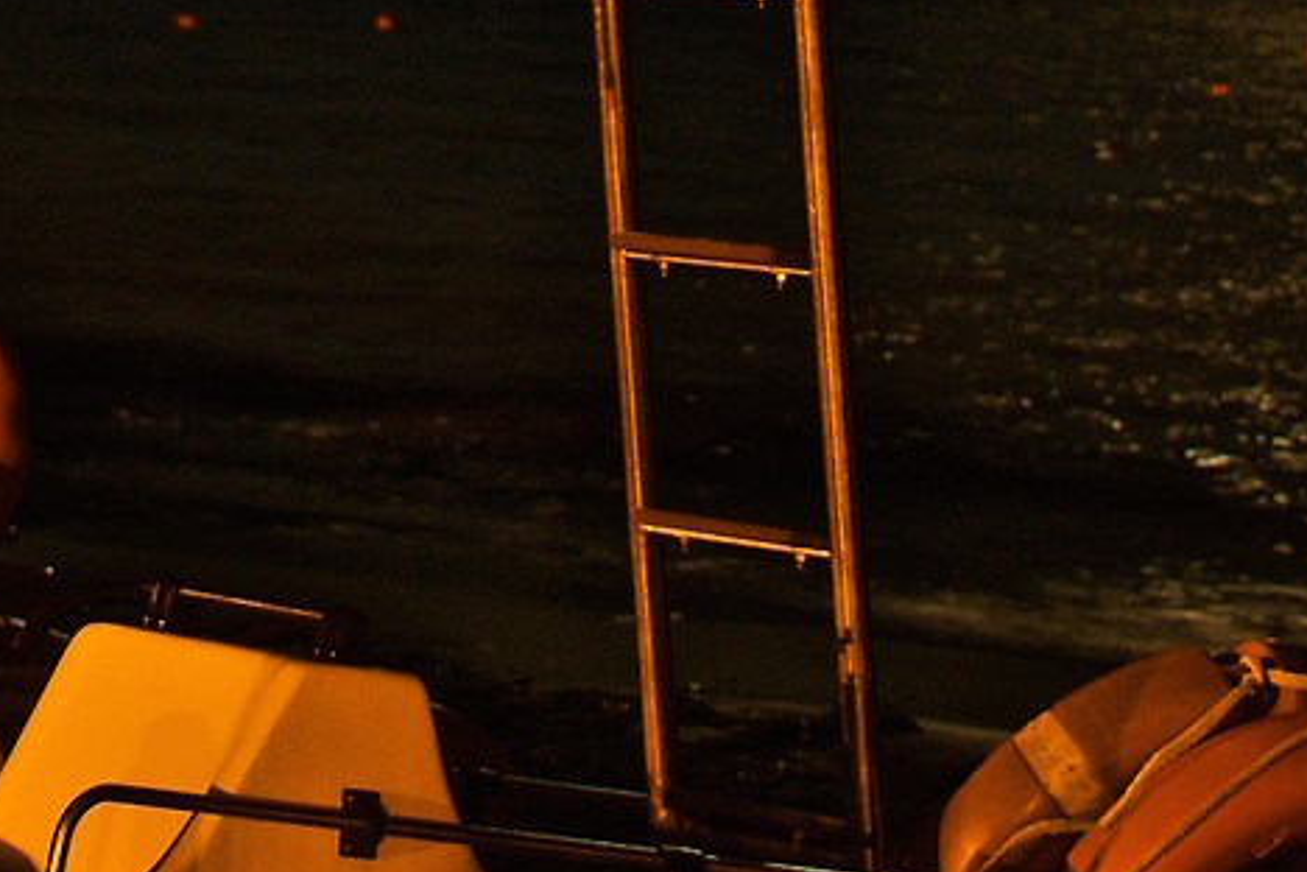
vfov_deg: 6.7
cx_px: 268
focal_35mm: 200
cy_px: -749
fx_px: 7261
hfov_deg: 10.3
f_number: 4
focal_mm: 26
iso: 200
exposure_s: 2
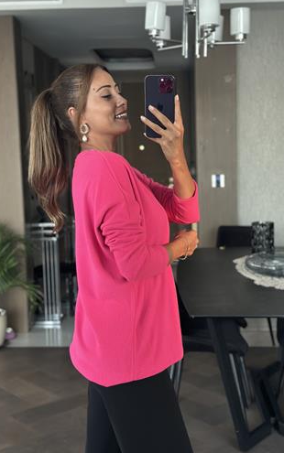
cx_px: 150
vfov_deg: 38.8
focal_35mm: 52
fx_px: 643
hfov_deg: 24.9
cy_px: 223
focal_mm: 6.86
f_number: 1.78
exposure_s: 1/40
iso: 640
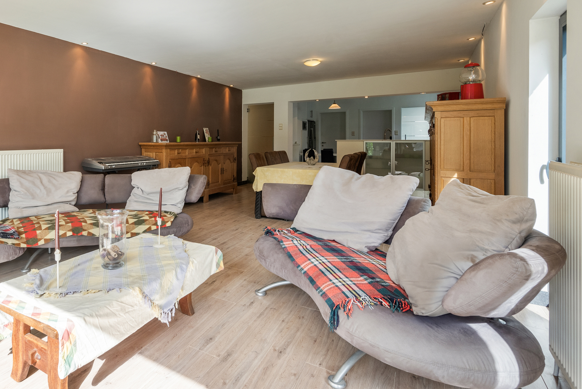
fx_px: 340
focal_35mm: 21
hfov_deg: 76.8
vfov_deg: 58.8
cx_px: 166
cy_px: 145
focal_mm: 14
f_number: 8
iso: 250
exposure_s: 1/60
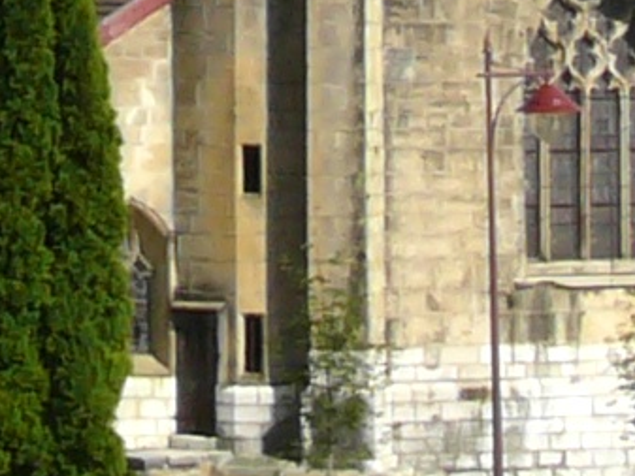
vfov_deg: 3.1
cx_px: -829
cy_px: -1023
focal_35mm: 463
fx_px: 8496
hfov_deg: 4.2
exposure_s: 1/400
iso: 80
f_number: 5.6
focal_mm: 9.1
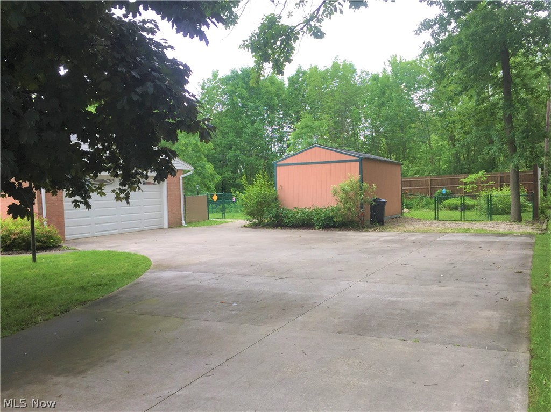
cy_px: 206
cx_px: 276
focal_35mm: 29
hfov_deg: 61.7
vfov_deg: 48.2
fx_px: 461
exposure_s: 1/395
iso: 32
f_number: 2.2
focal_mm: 4.15
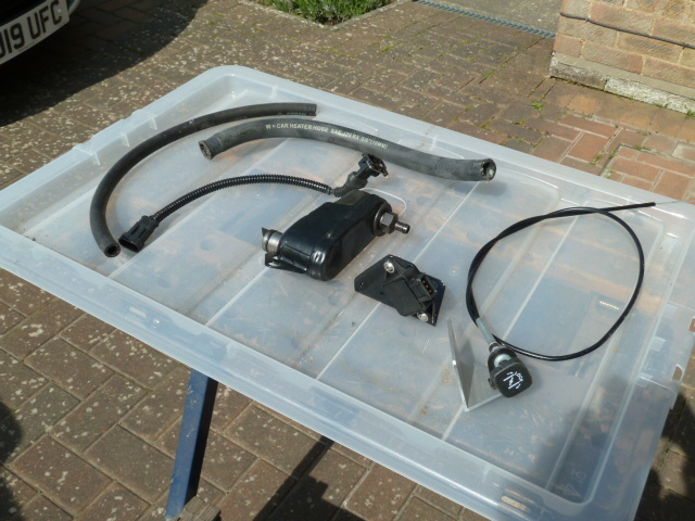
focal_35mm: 37
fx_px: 743
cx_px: 348
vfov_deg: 38.7
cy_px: 260
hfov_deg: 50.1
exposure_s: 1/500
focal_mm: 6.1
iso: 80
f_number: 4.5
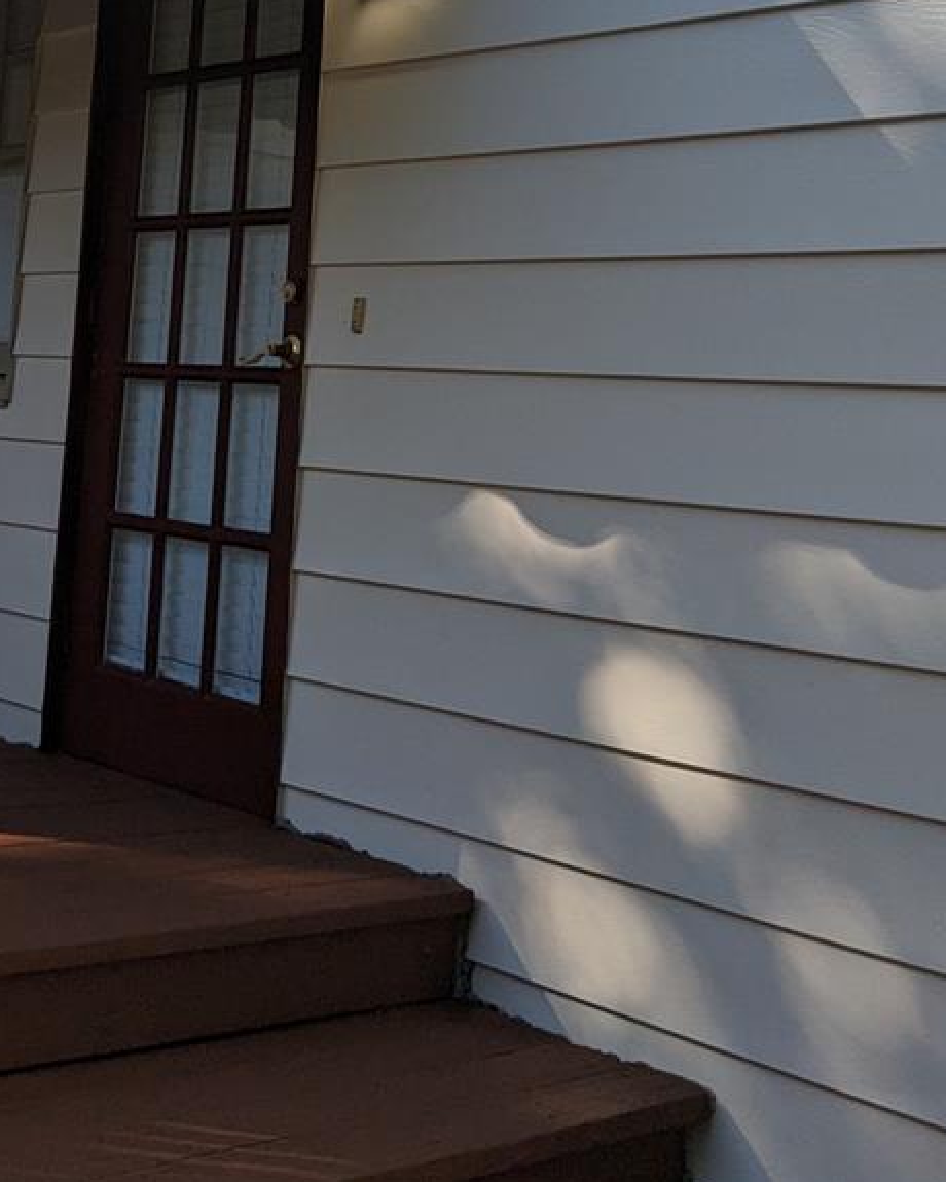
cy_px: 74
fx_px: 1925
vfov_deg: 32.1
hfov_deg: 27.2
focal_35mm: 55
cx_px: 226
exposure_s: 1/3891
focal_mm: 4.38
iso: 54
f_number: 1.73
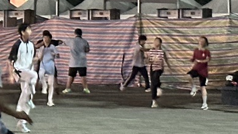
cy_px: -108
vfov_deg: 4.5
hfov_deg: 8.0
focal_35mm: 269
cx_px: 69
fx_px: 1698
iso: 640
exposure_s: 1/25
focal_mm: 6.86
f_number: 1.78
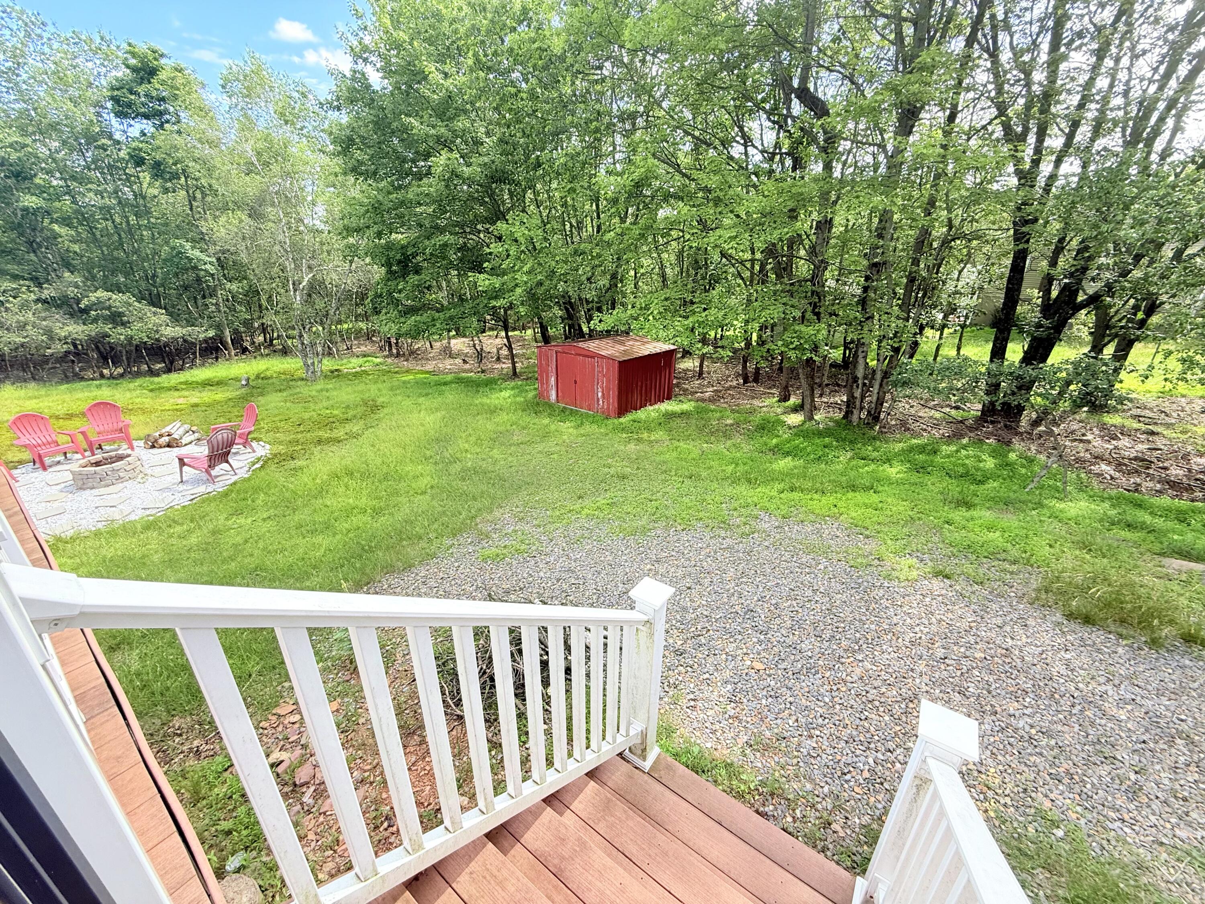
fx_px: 487
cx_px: 602
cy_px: 452
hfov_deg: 102.1
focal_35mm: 14
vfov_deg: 85.7
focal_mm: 2.22
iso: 64
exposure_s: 1/393
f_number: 2.2
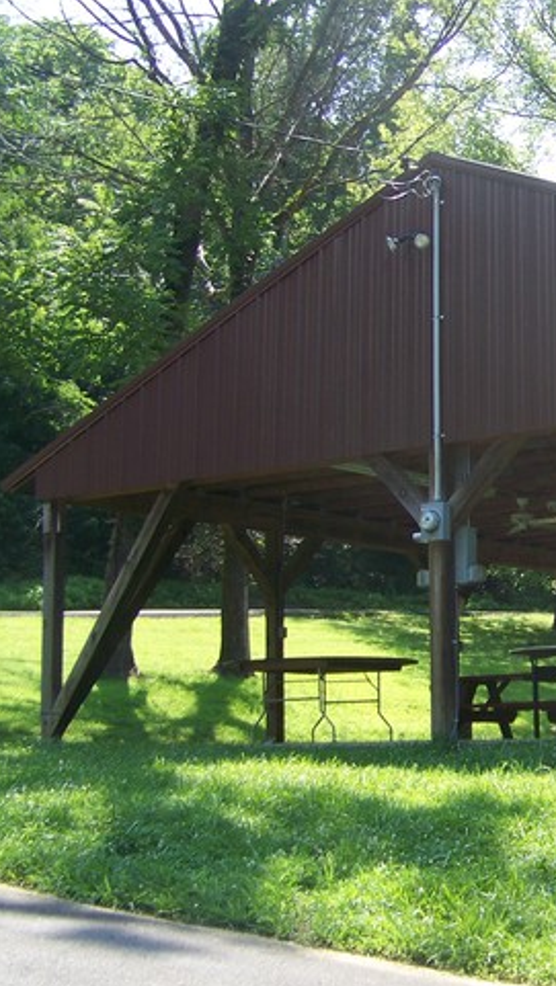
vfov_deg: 33.3
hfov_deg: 18.1
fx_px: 1649
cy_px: 478
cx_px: 686
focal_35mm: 63
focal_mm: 5.85
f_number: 2.8
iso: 64
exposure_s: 1/250
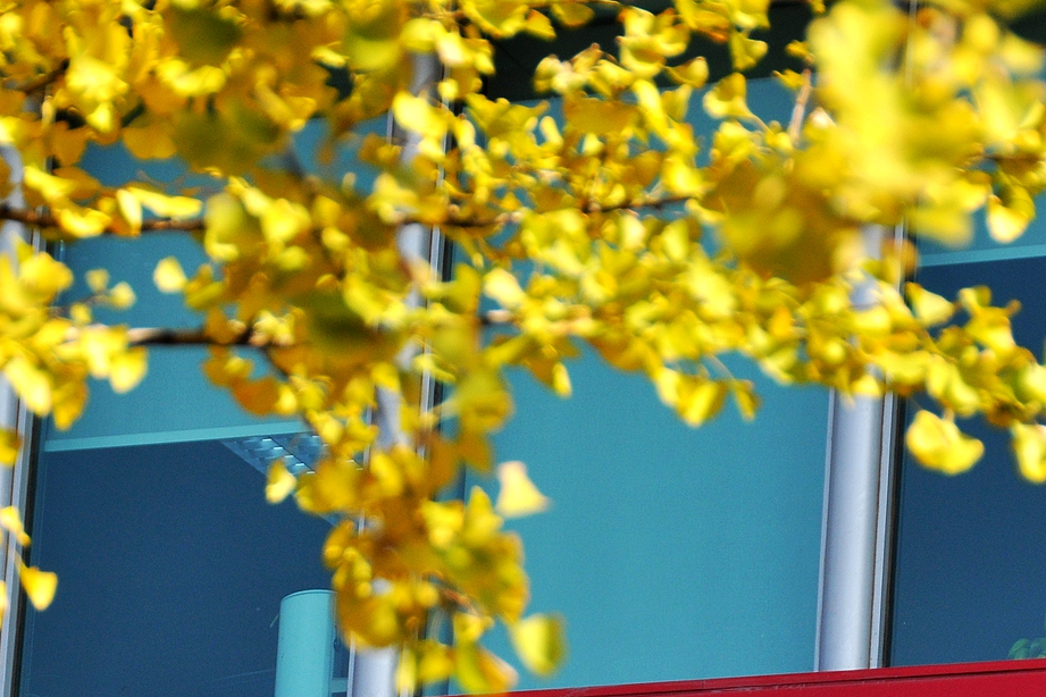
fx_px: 8948
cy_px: 607
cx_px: 352
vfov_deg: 4.5
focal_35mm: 308
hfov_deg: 6.7
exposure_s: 1/640
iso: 200
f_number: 6.3
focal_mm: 105
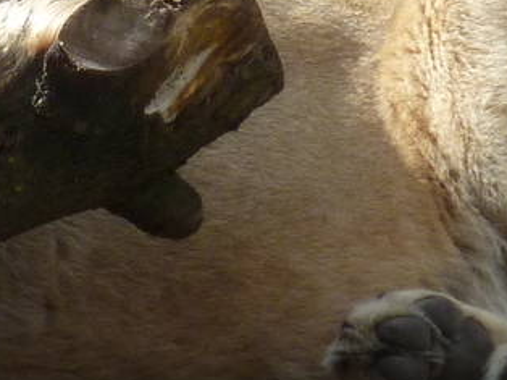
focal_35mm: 1531
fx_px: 22407
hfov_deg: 1.3
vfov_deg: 1.0
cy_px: -76
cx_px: -44
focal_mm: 49.2
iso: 160
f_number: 4.9
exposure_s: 1/500
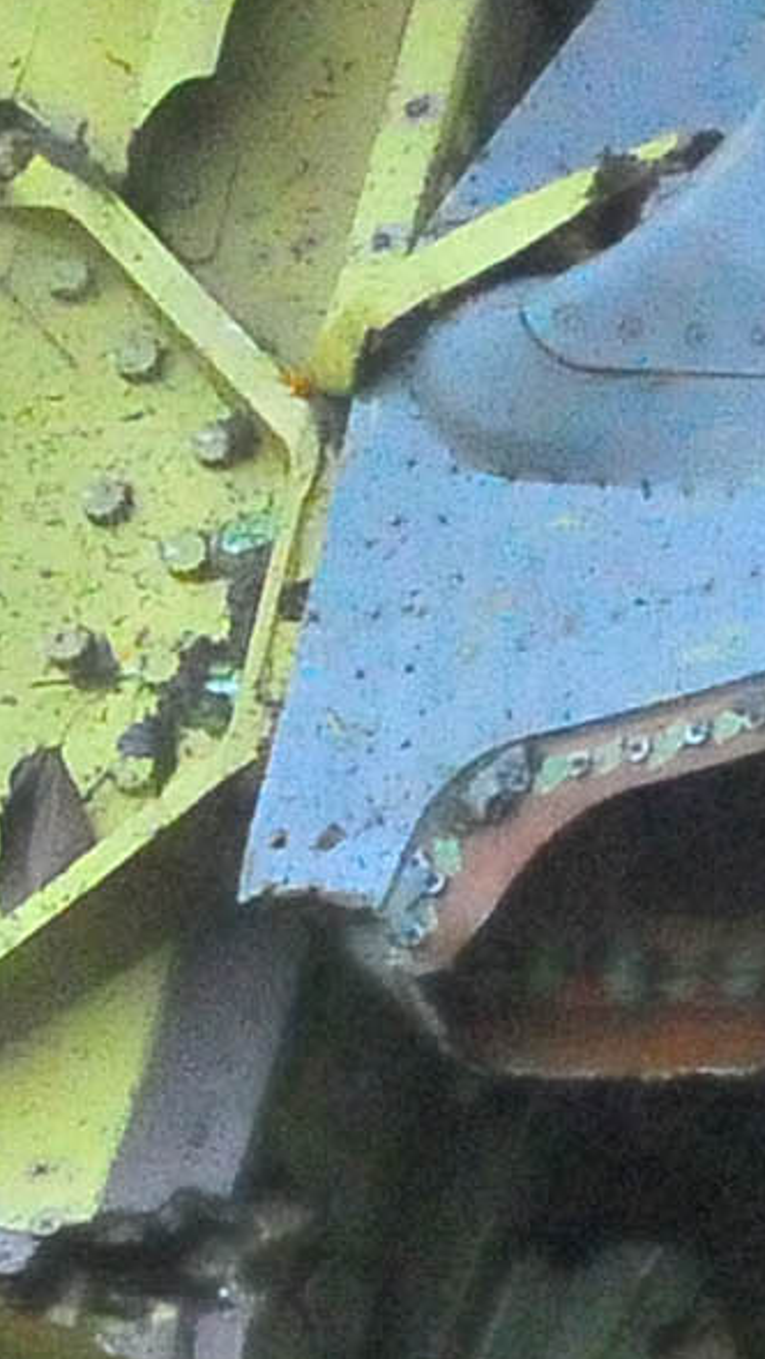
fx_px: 9049
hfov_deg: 4.8
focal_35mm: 251
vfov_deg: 8.6
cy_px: 560
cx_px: 825
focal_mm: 22
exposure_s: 1/750
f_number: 13
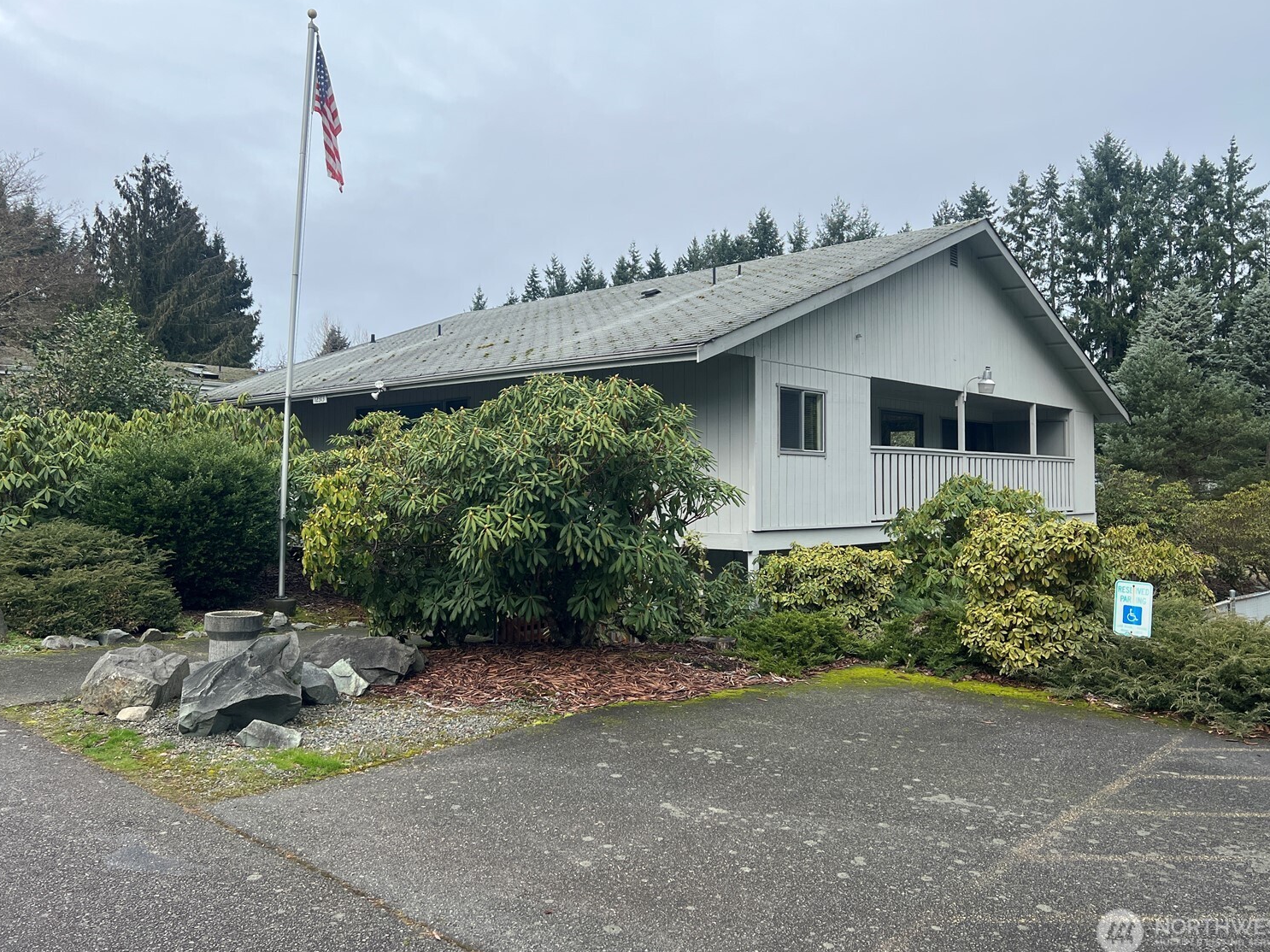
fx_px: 1027
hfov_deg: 63.5
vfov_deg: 49.7
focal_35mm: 28
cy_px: 454
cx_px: 635
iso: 50
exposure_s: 1/1488
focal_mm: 5.7
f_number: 1.5
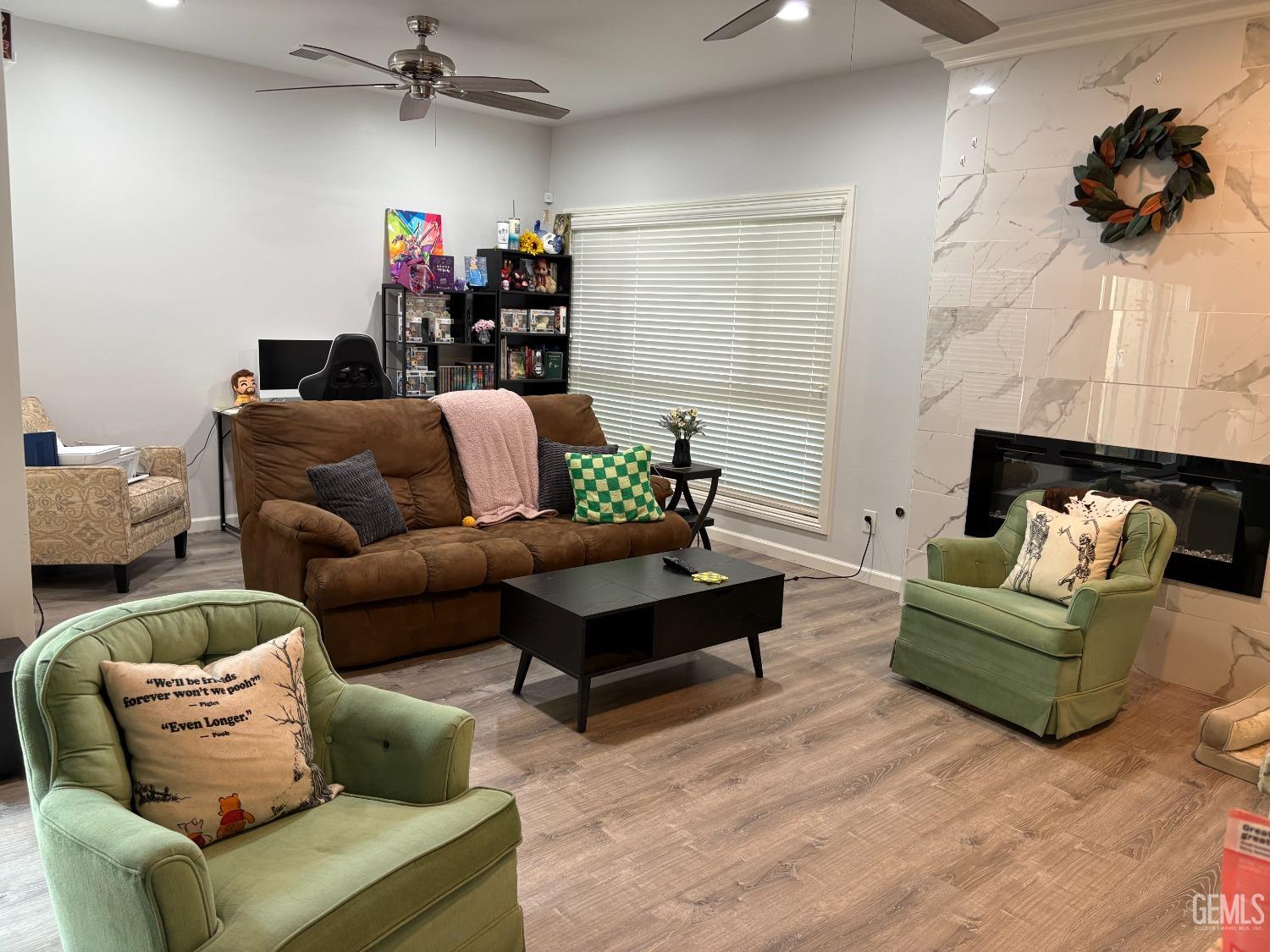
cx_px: 635
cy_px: 476
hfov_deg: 67.3
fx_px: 954
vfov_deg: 53.1
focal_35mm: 26
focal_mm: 5.96
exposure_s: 1/41
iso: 100
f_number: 1.6
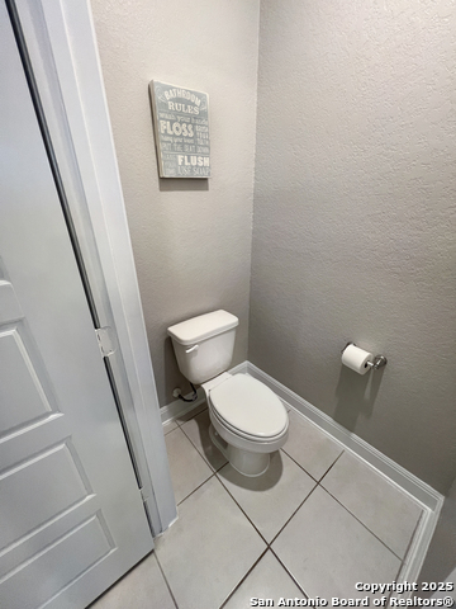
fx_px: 228
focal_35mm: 13
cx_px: 228
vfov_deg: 106.2
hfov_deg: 89.9
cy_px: 304
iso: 200
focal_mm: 1.57
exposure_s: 1/60
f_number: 1.8
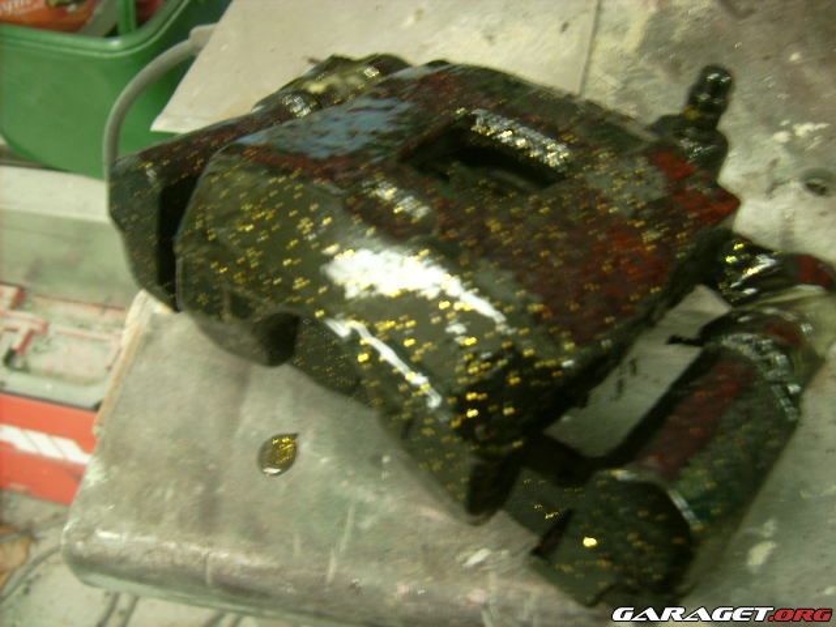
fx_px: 845
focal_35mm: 35
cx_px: 418
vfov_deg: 40.7
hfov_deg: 52.6
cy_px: 314
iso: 50
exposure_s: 1/3
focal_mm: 5.95
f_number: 2.8
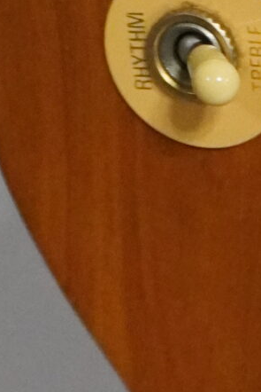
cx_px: 660
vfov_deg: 8.8
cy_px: 633
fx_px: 2456
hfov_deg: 5.8
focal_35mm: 226
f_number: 4.5
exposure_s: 1/160
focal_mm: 26
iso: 6400
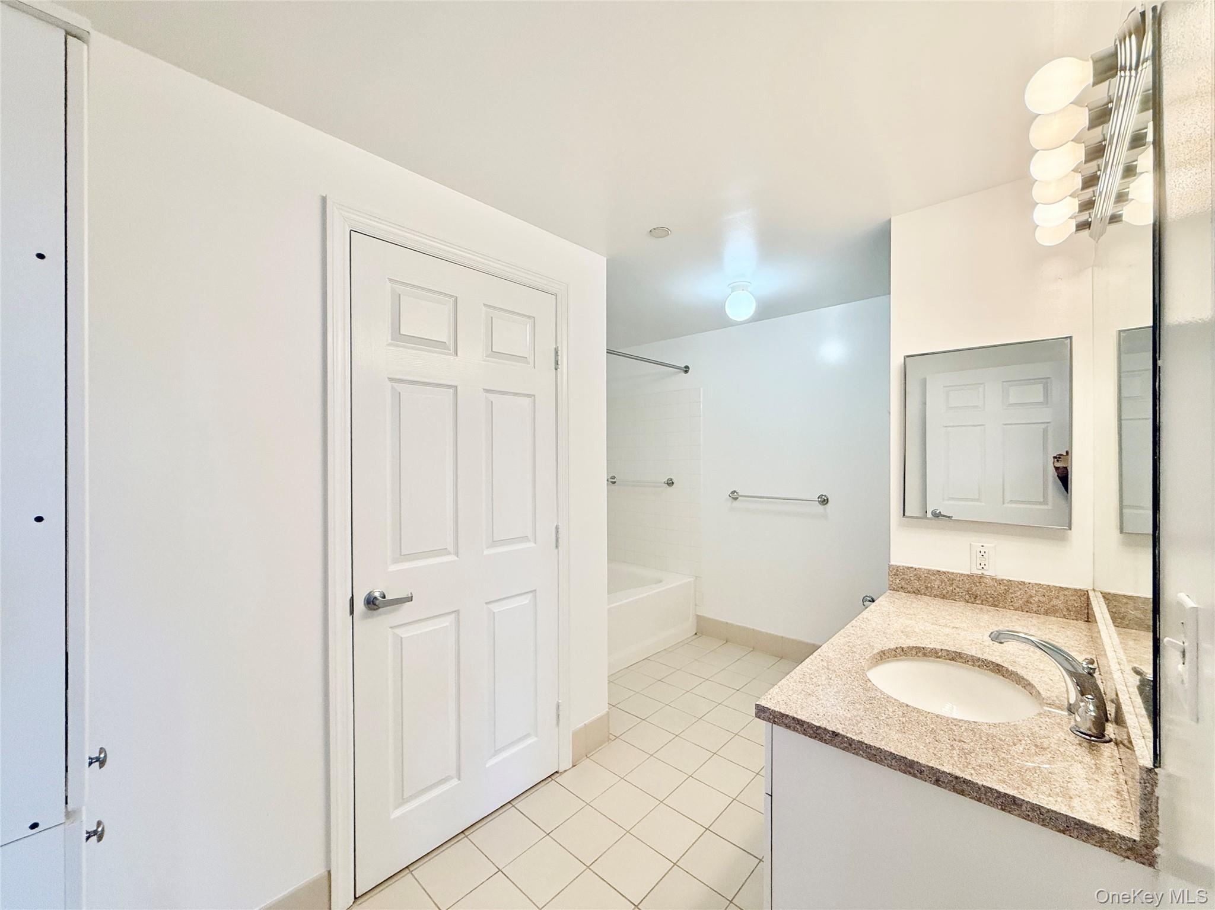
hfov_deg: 102.1
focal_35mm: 14
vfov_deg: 85.7
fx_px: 491
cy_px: 455
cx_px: 608
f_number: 2.2
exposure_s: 1/120
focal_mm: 2.22
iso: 160
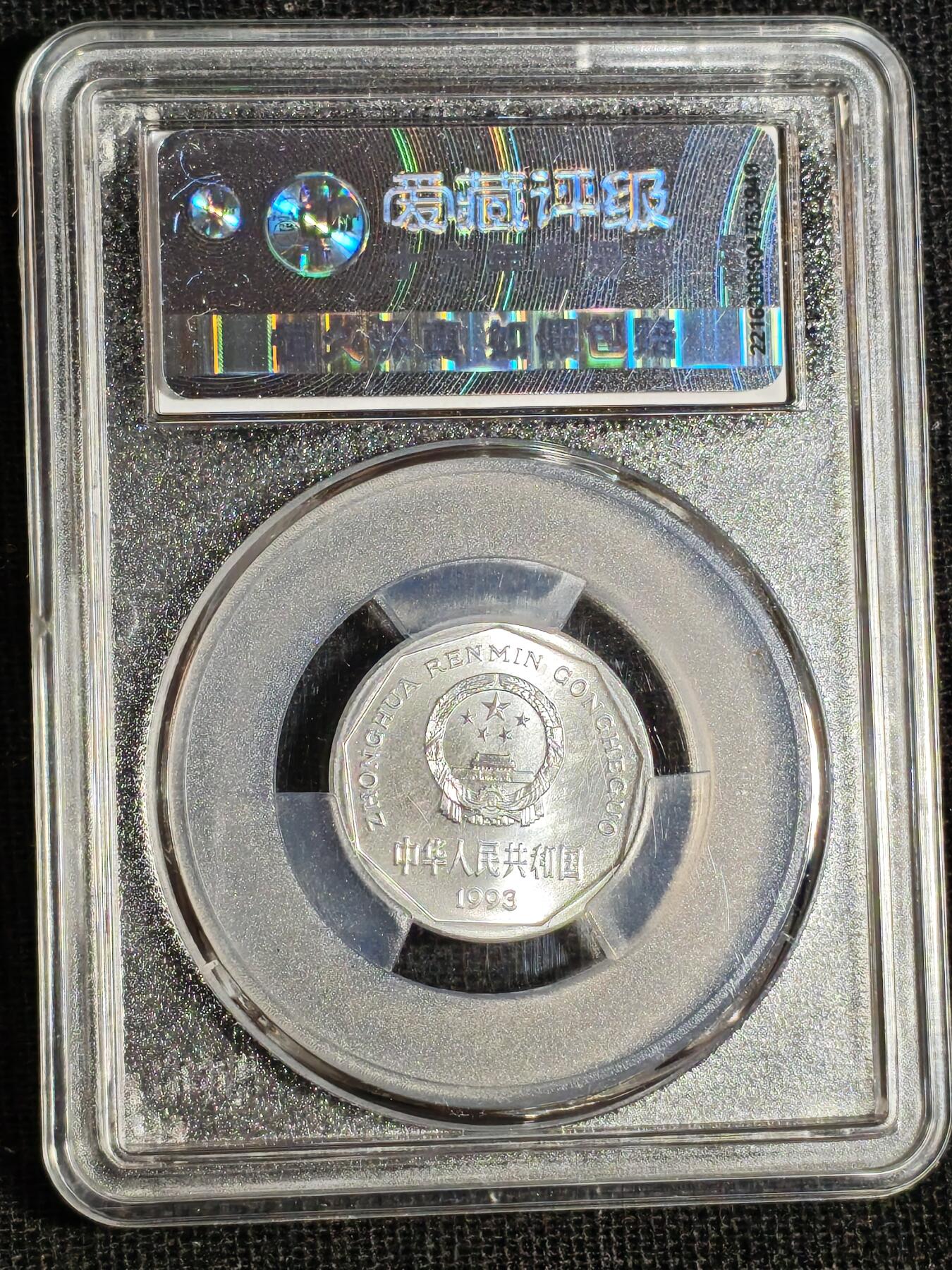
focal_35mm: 107
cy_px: 635
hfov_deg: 13.8
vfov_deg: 18.4
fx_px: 3924
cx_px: 476
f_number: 1.5
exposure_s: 1/679
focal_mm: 4.94
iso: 50
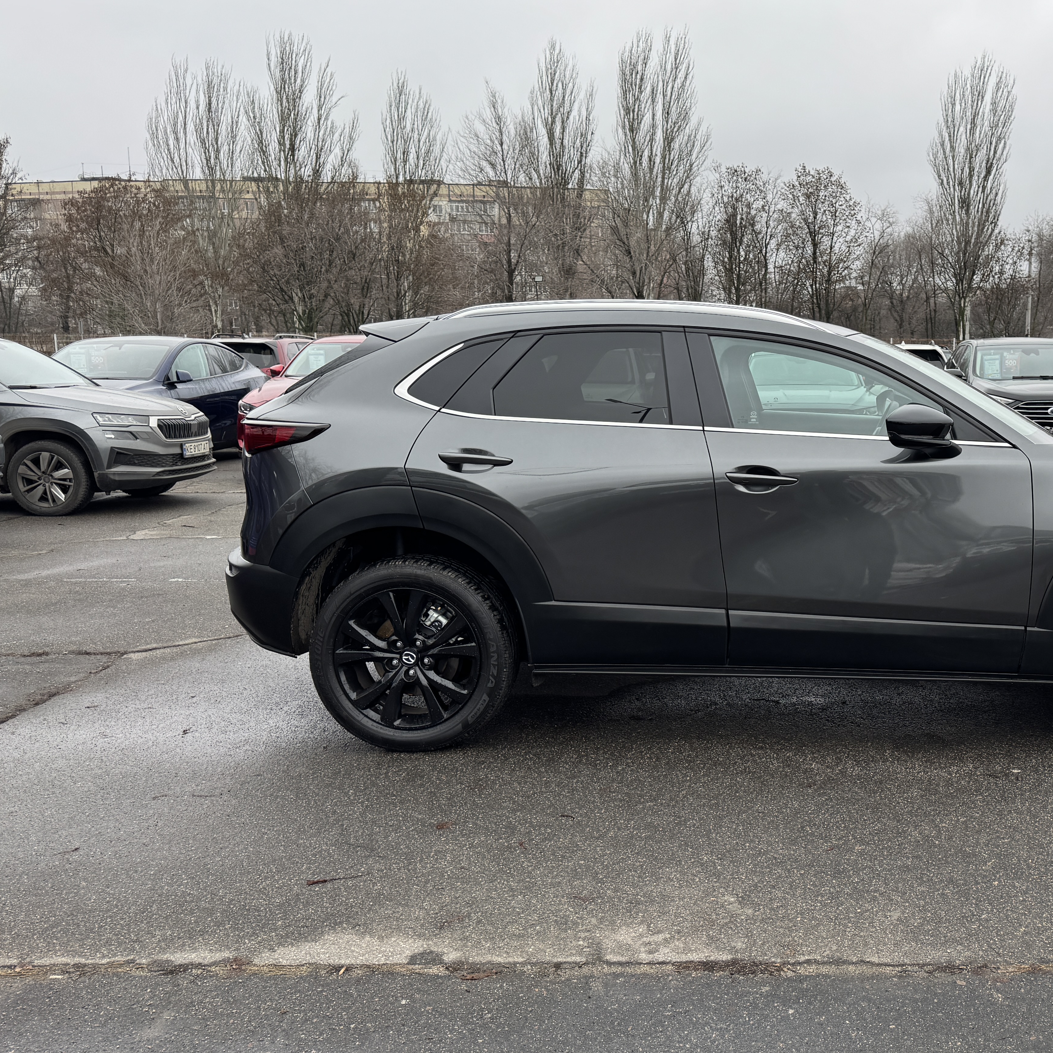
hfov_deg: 45.3
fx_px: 1205
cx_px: 813
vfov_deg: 47.2
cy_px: 540
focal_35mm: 35
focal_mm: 6.76
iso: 80
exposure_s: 1/582
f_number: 1.78
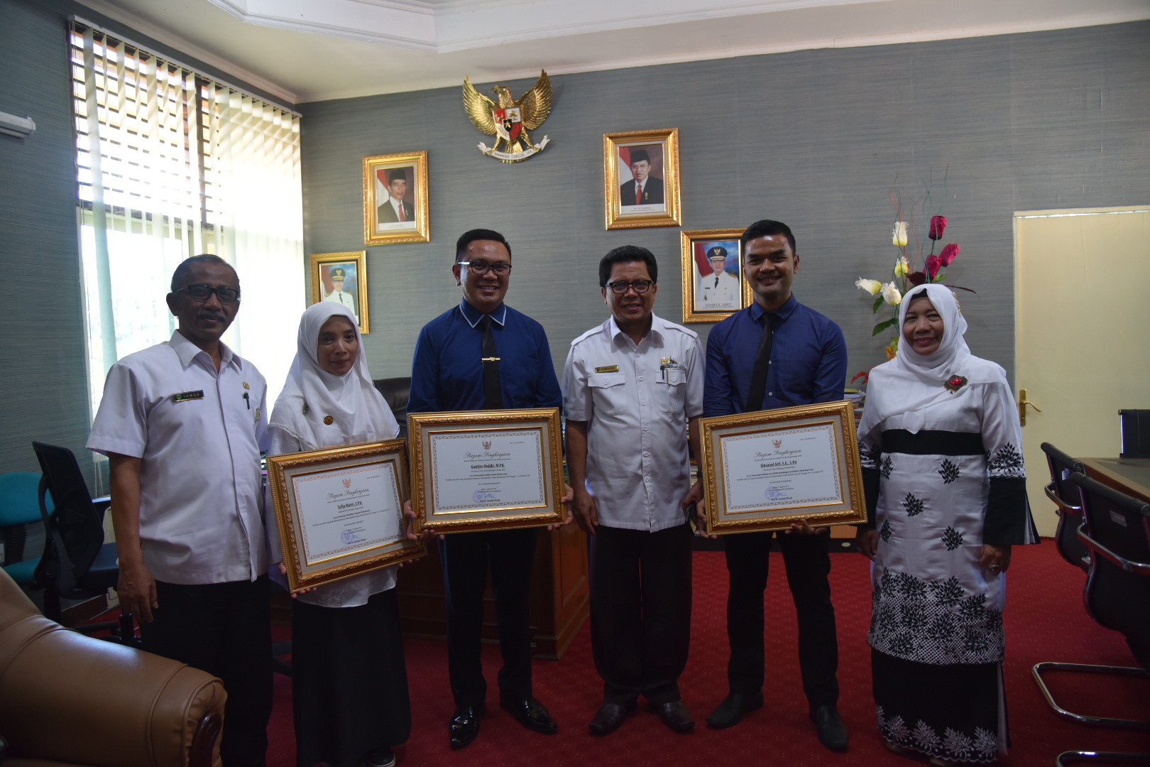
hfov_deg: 73.7
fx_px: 767
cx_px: 575
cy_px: 384
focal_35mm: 24
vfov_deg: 53.1
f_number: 4
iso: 1000
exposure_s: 1/60
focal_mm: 24
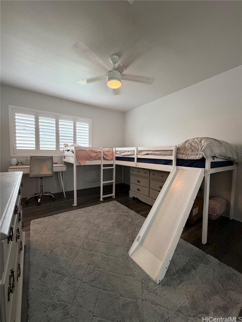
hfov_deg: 85.7
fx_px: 130
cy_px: 161
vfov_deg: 102.1
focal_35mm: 14
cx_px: 121
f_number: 2.2
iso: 250
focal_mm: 2.22
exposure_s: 1/60
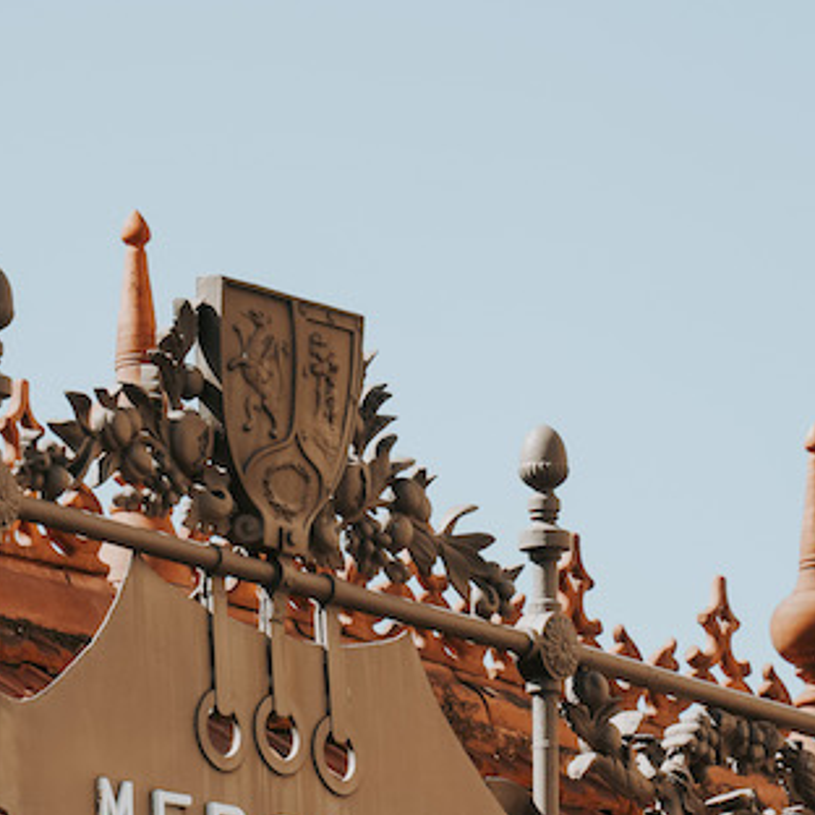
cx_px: 389
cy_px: 722
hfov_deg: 3.2
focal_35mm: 545
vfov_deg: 3.2
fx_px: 14517
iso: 100
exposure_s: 1/320
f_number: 5.6
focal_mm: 200
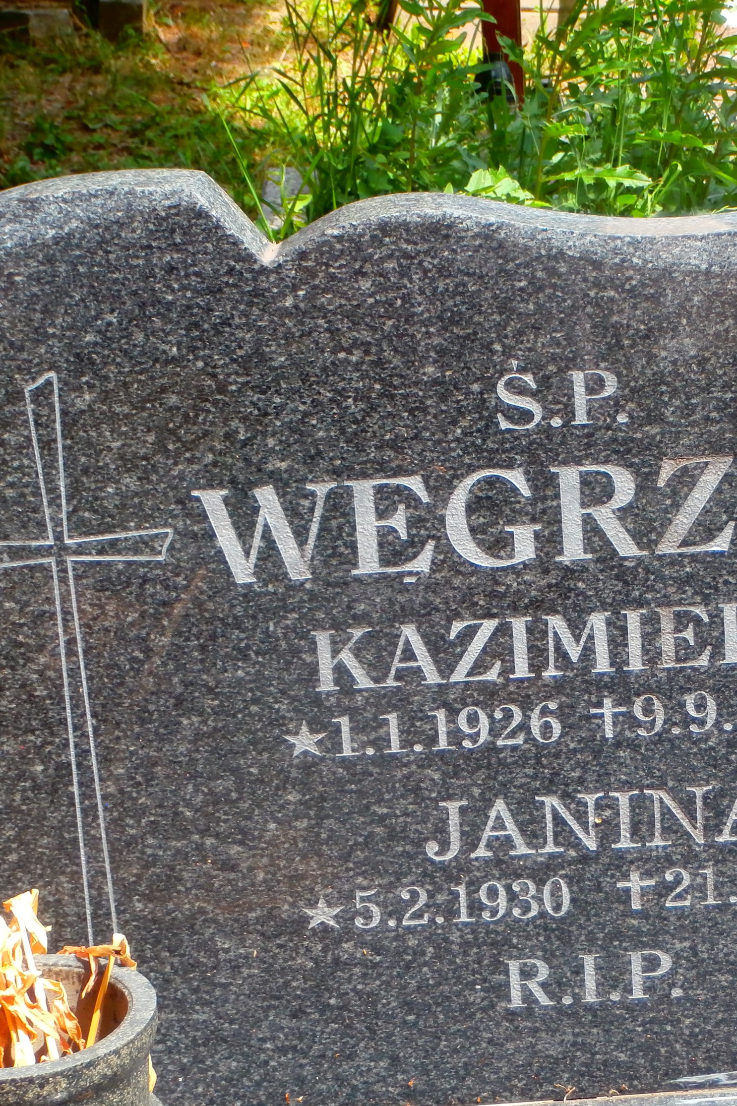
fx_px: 2918
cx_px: 573
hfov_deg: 14.3
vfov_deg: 21.5
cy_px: 555
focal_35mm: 95
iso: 100
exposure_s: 1/250
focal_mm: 12.1
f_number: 4.7
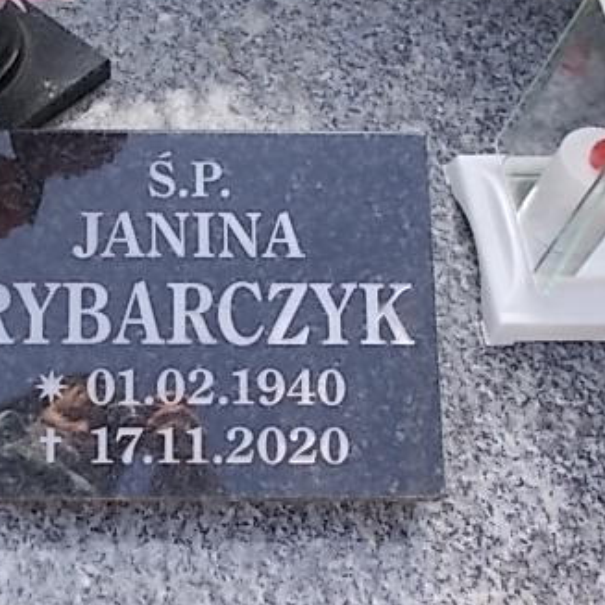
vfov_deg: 37.5
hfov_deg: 36.6
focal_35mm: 45
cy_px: 283
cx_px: 150
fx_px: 890
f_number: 3.2
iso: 80
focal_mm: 4.6
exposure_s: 1/100
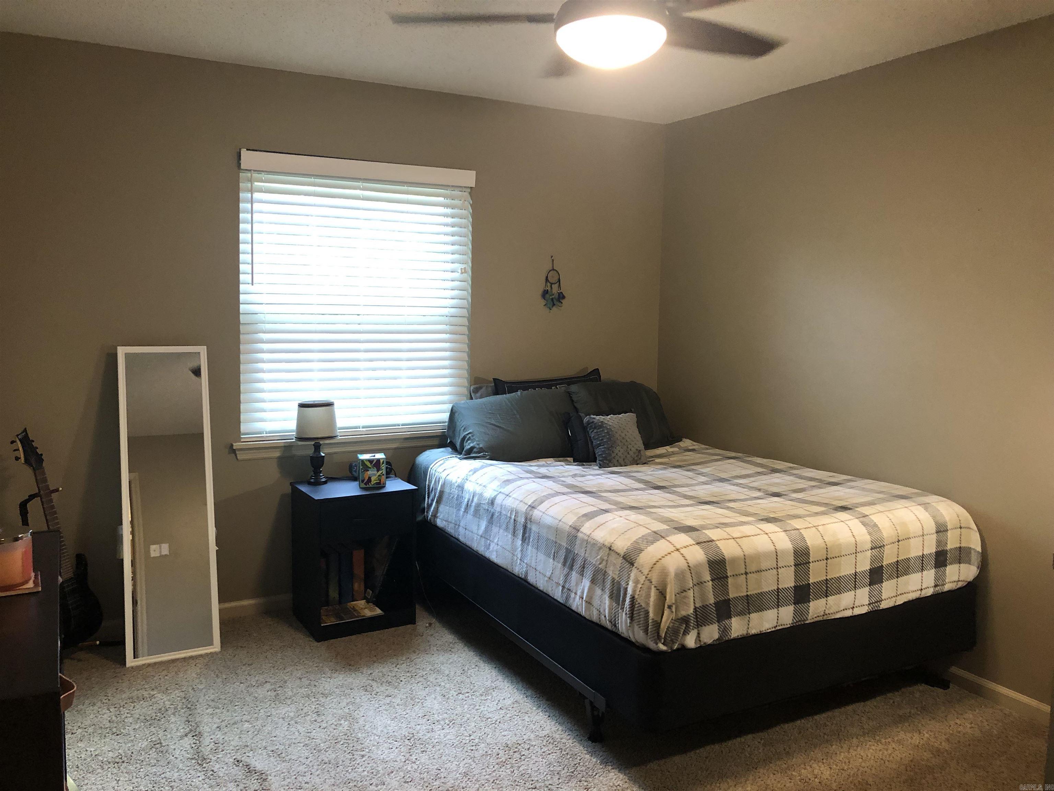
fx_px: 853
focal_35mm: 28
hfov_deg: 63.4
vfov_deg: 49.7
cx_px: 527
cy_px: 396
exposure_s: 1/15
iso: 80
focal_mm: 4
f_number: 1.8
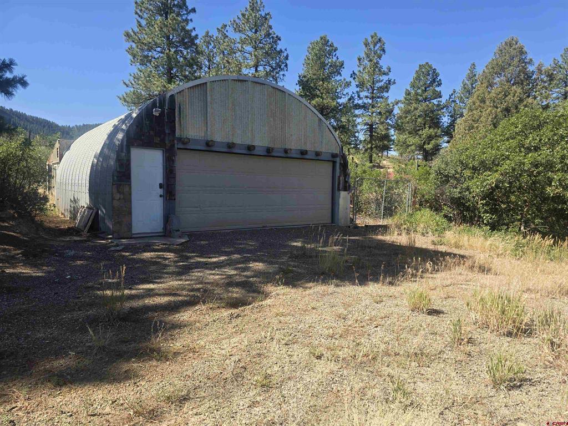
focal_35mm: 23
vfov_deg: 58.9
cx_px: 284
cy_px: 213
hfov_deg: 73.9
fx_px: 377
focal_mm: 6.3
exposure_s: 1/406
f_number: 1.7
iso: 12
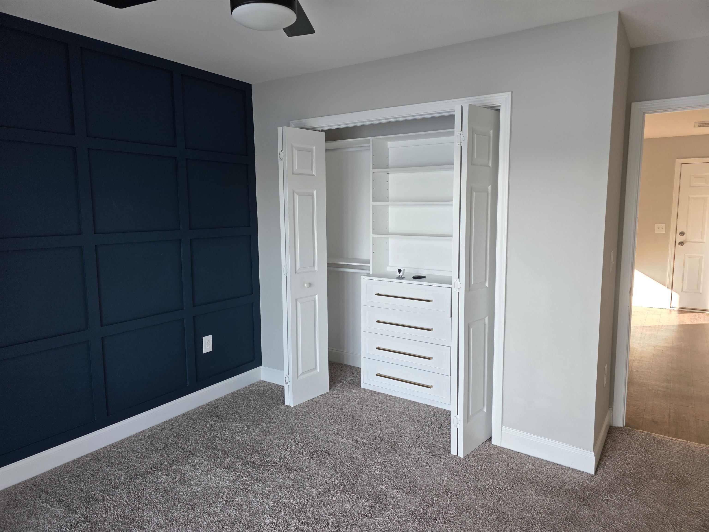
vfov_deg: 58.9
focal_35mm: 23
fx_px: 471
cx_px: 354
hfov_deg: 73.9
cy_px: 266
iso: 100
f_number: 1.7
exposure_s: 1/180
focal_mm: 6.3
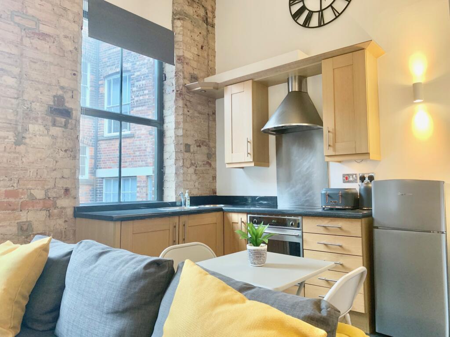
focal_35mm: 26
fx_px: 338
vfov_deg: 53.1
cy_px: 168
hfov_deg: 67.3
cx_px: 225
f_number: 1.8
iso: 125
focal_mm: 4.25
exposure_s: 1/60
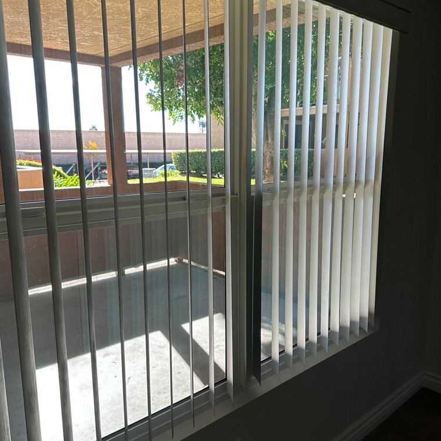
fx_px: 418
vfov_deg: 55.6
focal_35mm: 29
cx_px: 216
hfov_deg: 55.6
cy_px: 230
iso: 64
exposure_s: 1/176
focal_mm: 6.86
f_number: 1.78
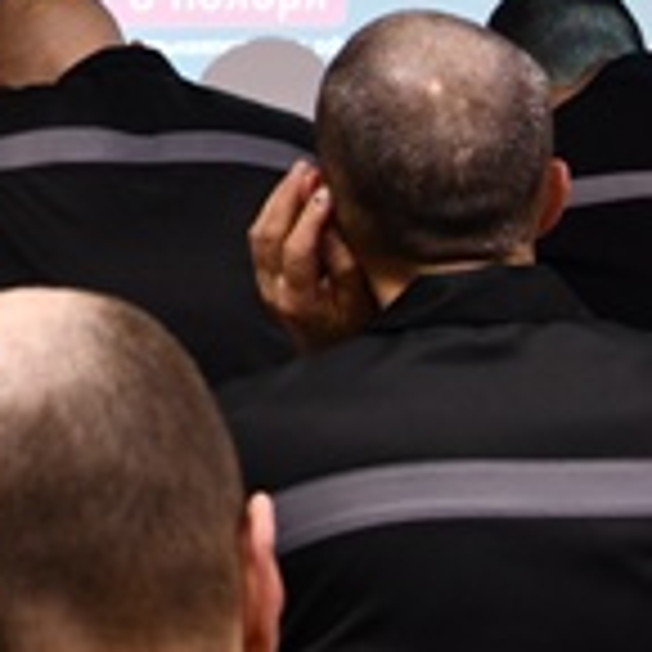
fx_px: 2642
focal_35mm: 124
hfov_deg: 13.0
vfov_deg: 13.8
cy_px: -34
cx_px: -427
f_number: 3.8
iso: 1000
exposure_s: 1/125
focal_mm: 22
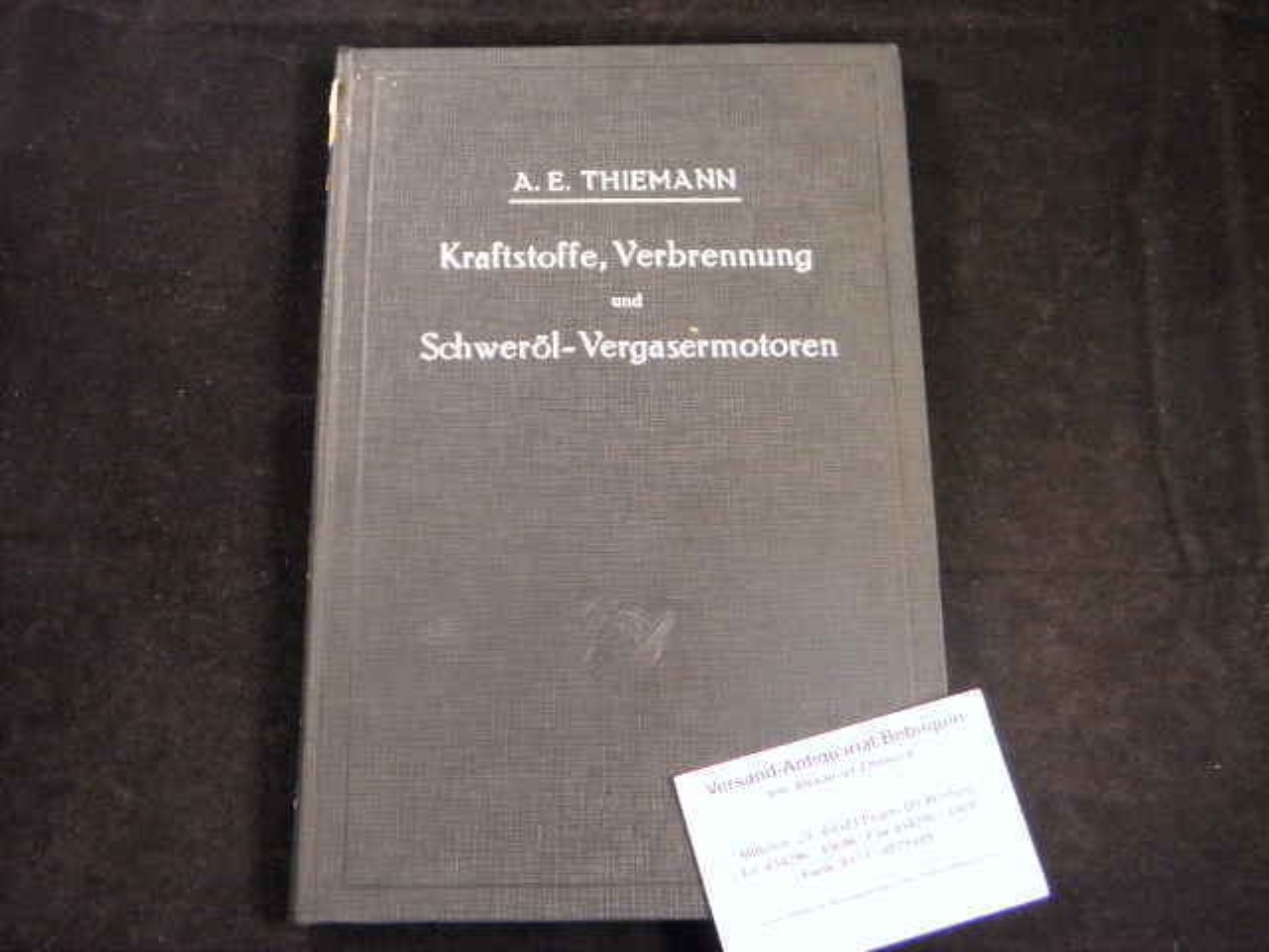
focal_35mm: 39
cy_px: 476
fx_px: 1430
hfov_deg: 47.9
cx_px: 634
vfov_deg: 36.8
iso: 400
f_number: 3.8
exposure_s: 1/25
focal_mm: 7.1
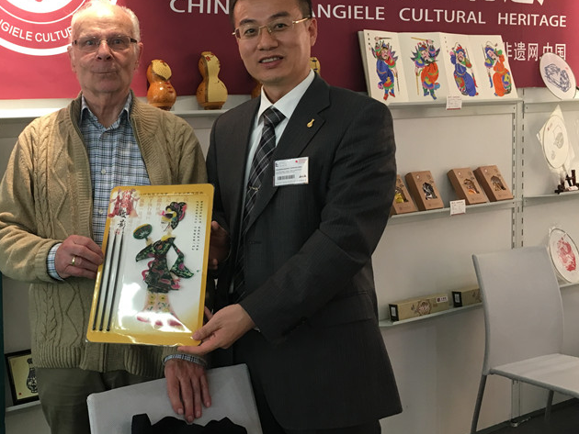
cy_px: 184
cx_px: 156
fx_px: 770
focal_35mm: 46
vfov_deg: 31.5
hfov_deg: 40.3
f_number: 2.2
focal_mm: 4.15
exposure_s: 1/33
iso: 100
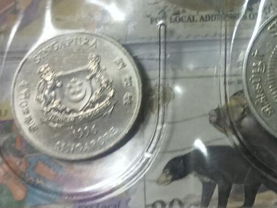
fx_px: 801
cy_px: -20
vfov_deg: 14.5
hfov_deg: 18.6
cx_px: 333
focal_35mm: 100
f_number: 1.8
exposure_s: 1/50
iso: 818
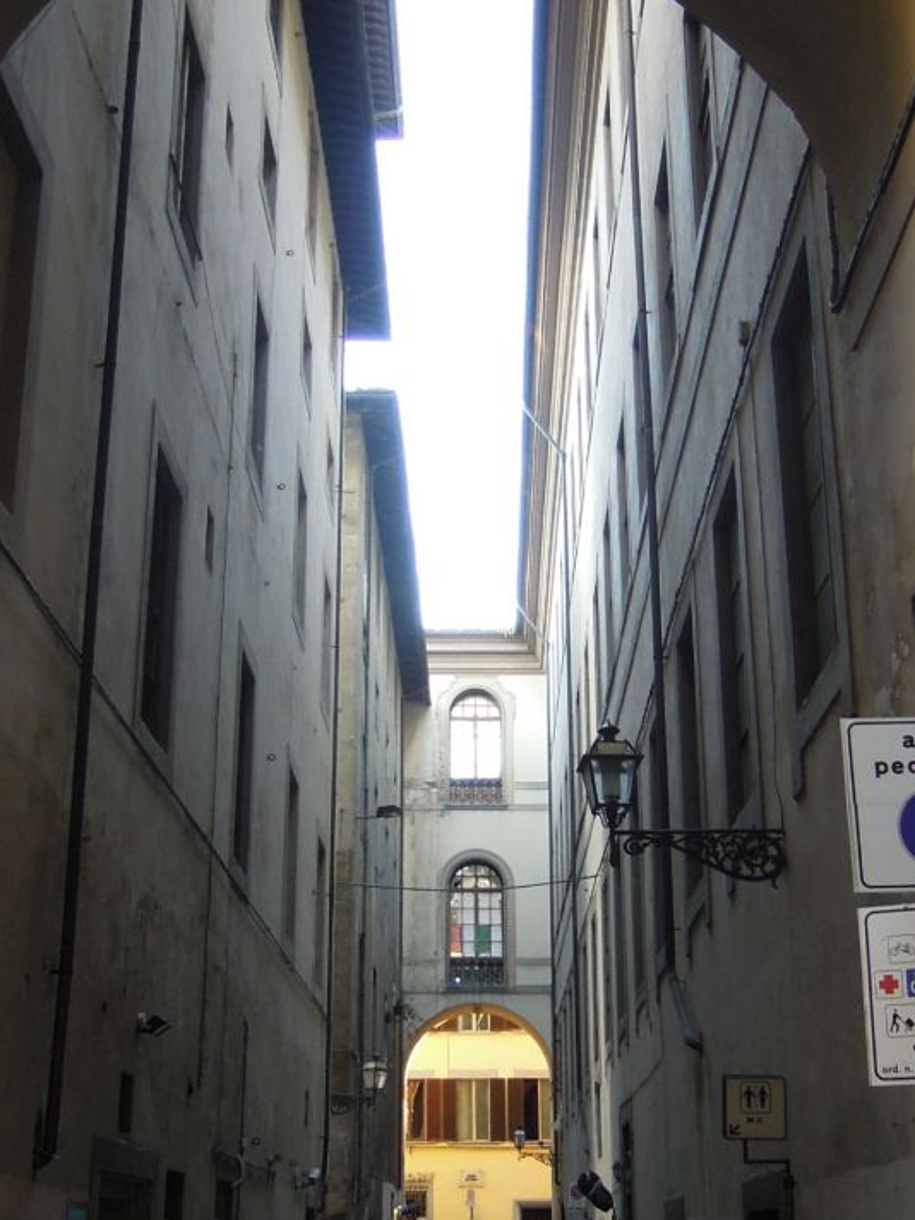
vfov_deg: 41.2
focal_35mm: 46
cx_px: 497
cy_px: 661
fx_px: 1621
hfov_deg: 31.5
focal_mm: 4.3
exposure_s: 1/60
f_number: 2.2
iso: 180
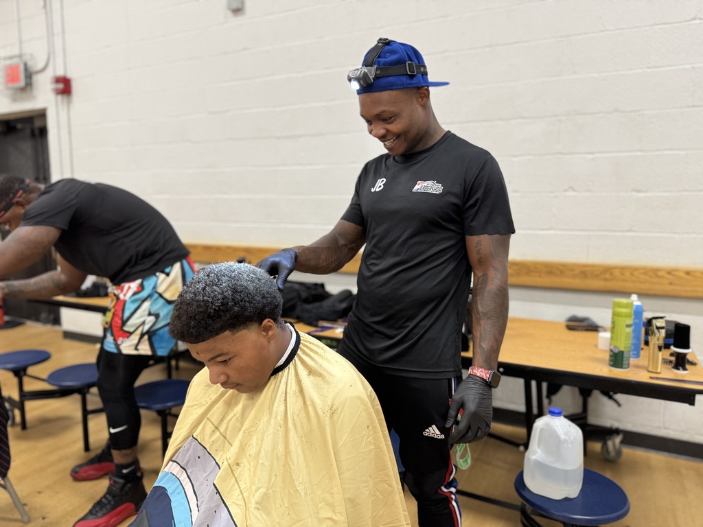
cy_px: 264
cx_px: 352
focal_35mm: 24
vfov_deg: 56.8
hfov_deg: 71.6
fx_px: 487
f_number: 1.78
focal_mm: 6.76
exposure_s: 1/60
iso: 320
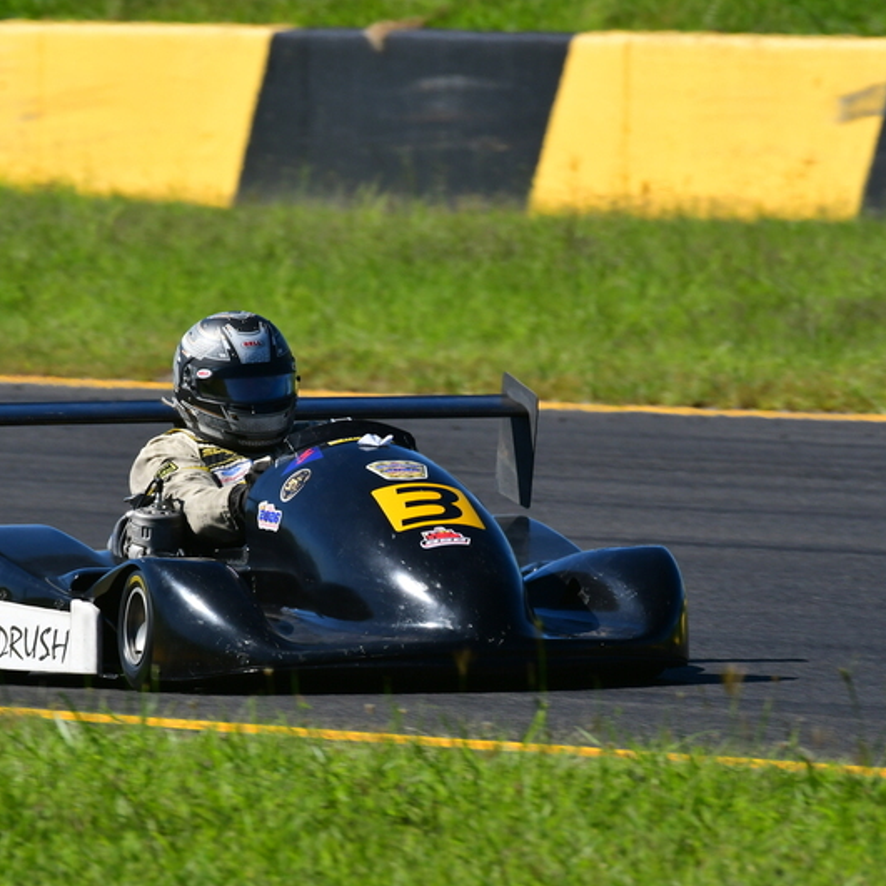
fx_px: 26699
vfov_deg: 1.9
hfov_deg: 1.9
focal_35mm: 922
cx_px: 357
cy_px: 443
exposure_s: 1/640
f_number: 13
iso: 500
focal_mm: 480
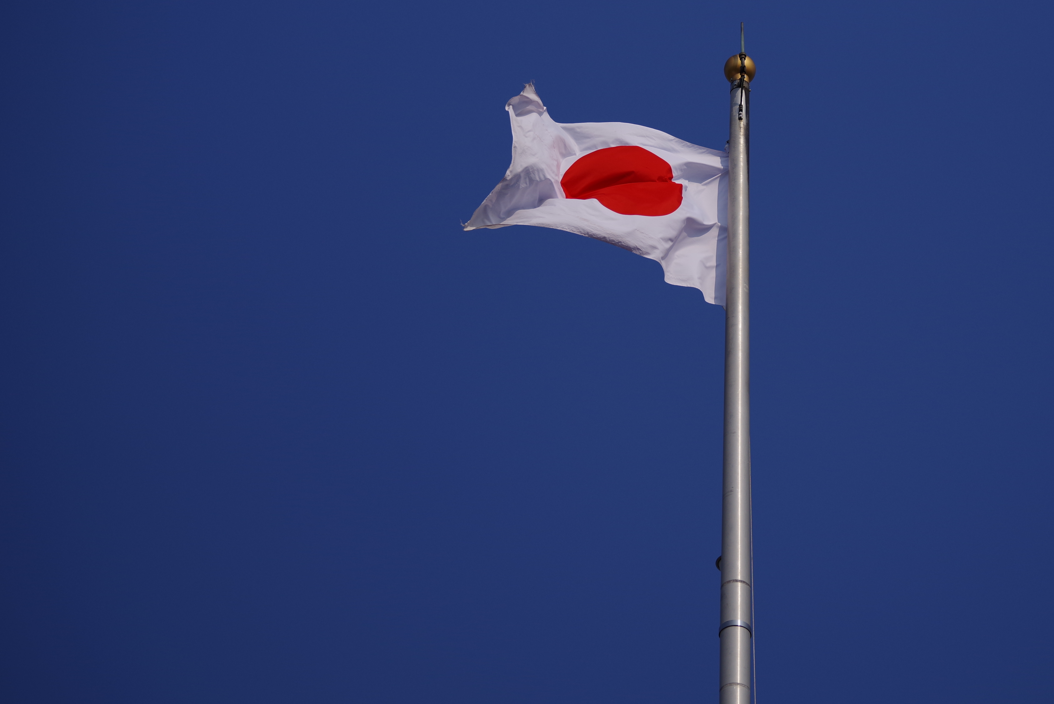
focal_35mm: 199
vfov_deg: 6.9
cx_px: 737
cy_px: 373
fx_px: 5828
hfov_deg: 10.3
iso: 125
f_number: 2.8
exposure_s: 1/8000
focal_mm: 130
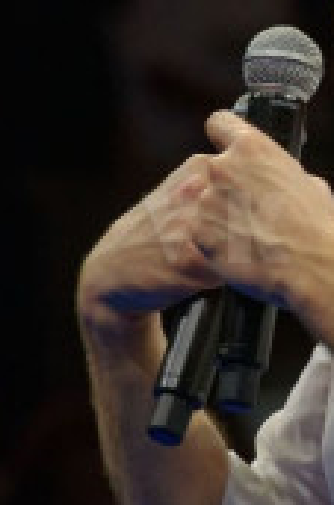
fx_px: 14701
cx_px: 412
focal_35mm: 1050
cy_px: 295
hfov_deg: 1.3
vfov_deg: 2.0
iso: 1000
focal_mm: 200
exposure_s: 1/100
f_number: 5.6
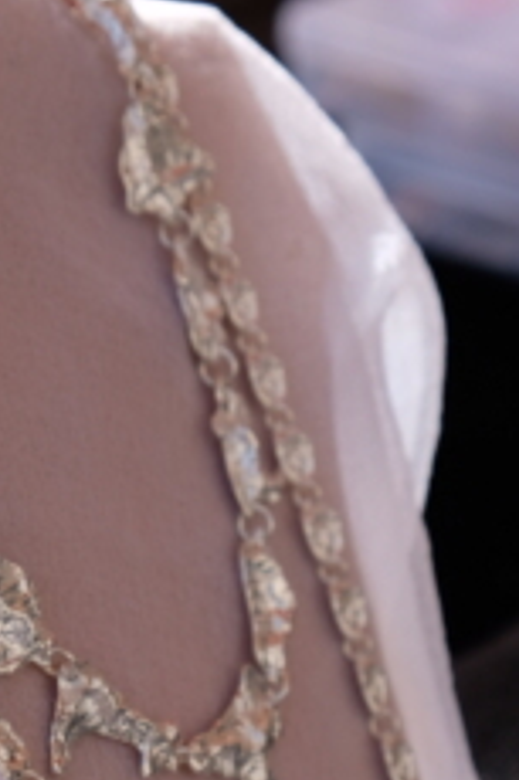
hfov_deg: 8.9
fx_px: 3335
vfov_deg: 13.3
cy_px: 631
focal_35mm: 154
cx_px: 220
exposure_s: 1/280
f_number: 5.6
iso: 200
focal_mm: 39
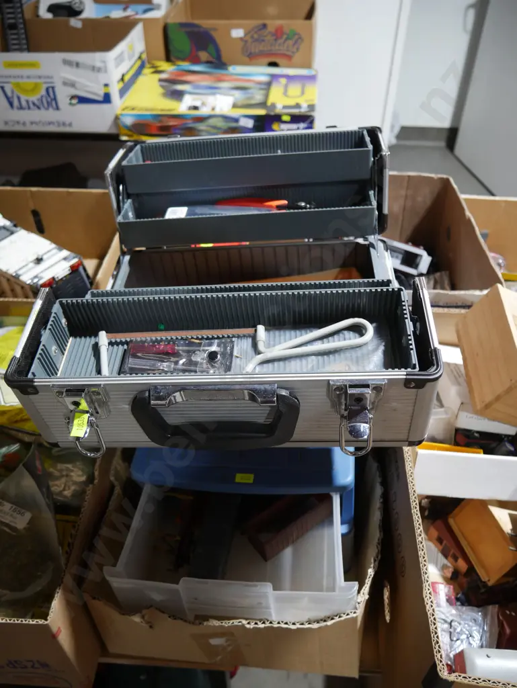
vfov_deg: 63.4
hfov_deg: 49.8
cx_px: 258
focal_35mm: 28
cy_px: 344
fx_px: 557
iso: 500
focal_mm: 14
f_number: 3.5
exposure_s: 1/60
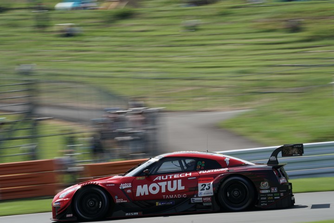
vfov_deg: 6.9
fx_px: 1855
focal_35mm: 200
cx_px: 167
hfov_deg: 10.3
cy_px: 112
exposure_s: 1/160
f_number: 14
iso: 200
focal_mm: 200
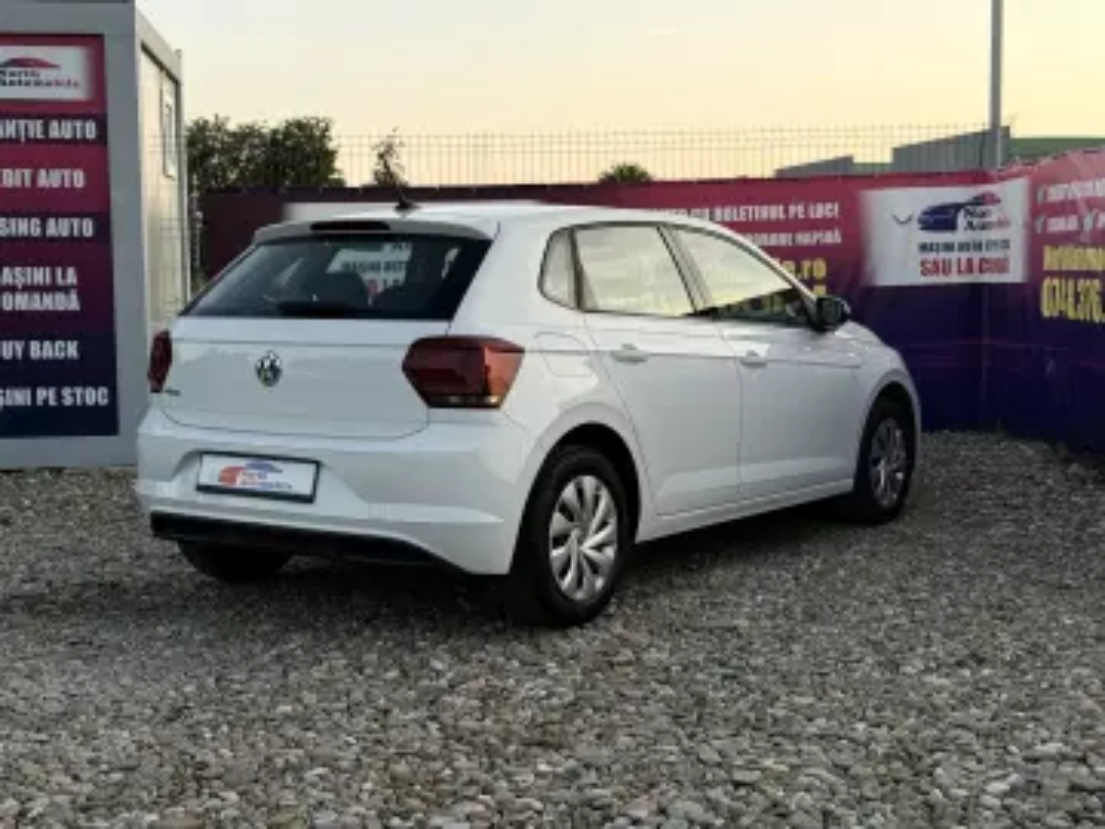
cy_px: 414
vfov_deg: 30.3
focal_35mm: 48
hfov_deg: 39.7
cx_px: 552
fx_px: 1532
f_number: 1.78
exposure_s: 1/675
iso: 80
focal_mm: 6.76
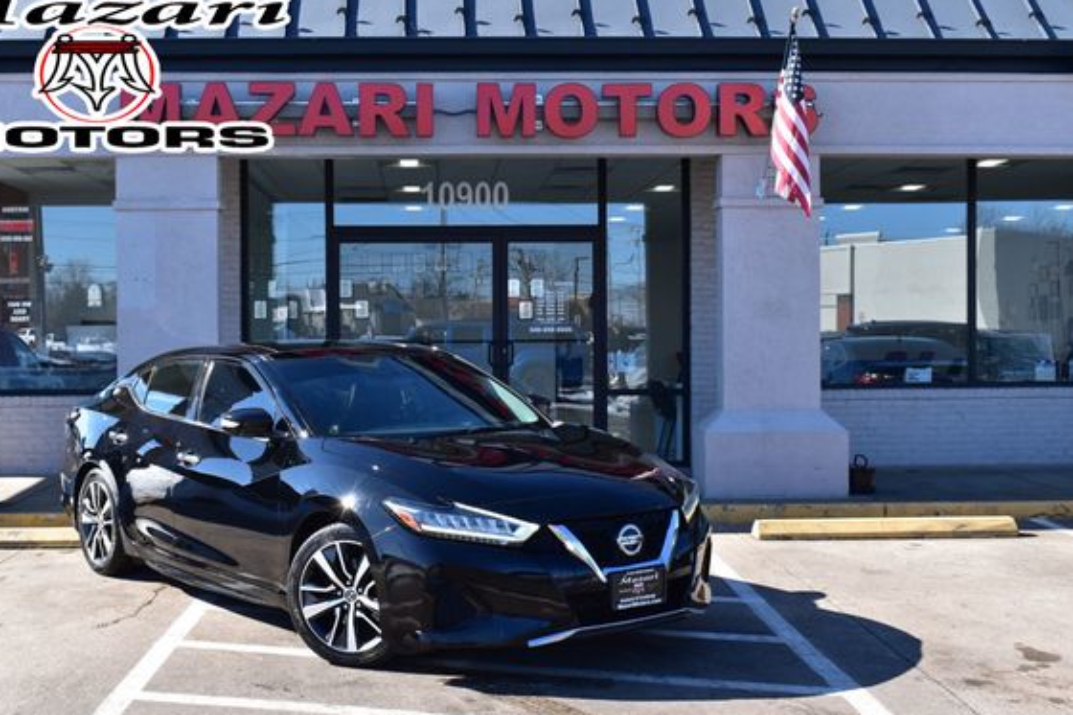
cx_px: 477
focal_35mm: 48
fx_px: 1430
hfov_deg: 41.1
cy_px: 370
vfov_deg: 28.1
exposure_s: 1/320
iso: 400
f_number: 10
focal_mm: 28
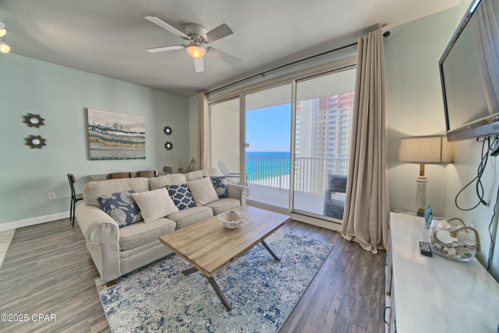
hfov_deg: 112.6
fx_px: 166
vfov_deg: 90.1
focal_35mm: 12
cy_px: 166
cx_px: 250
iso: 500
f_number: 8
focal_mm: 12
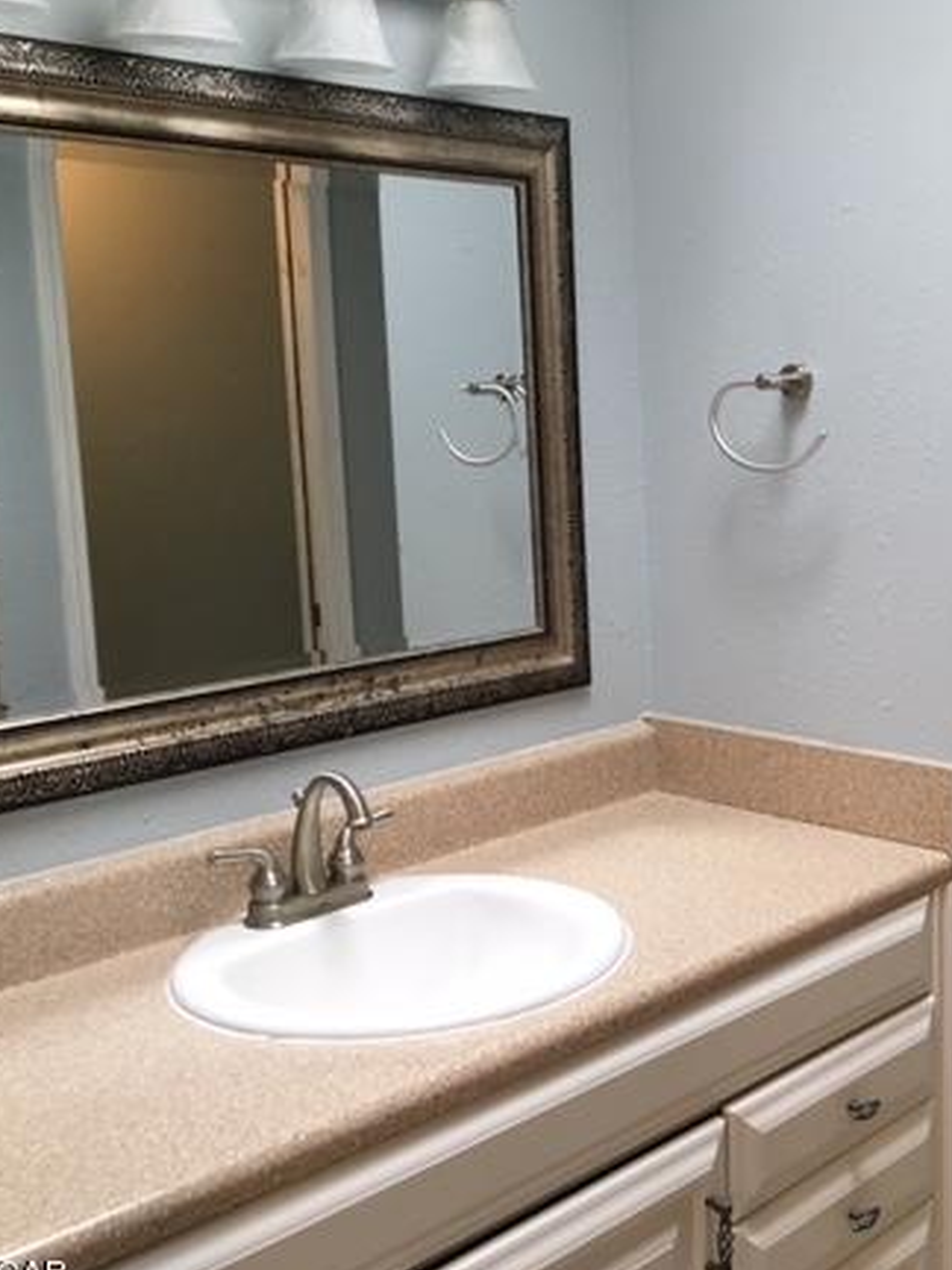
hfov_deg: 32.6
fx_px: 1577
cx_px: 779
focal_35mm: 43
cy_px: 626
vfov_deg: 43.8
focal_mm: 4.15
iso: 100
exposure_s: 1/30
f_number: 2.2
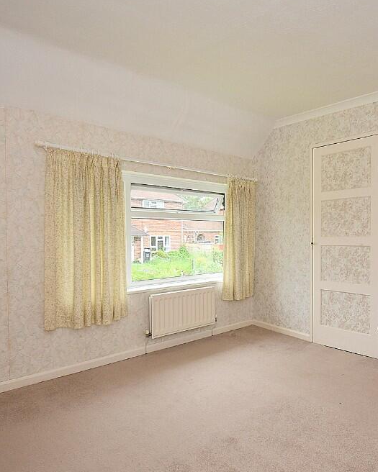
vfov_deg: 75.0
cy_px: 240
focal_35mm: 22
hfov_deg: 62.1
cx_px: 240
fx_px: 308
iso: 320
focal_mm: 10
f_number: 5
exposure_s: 1/200
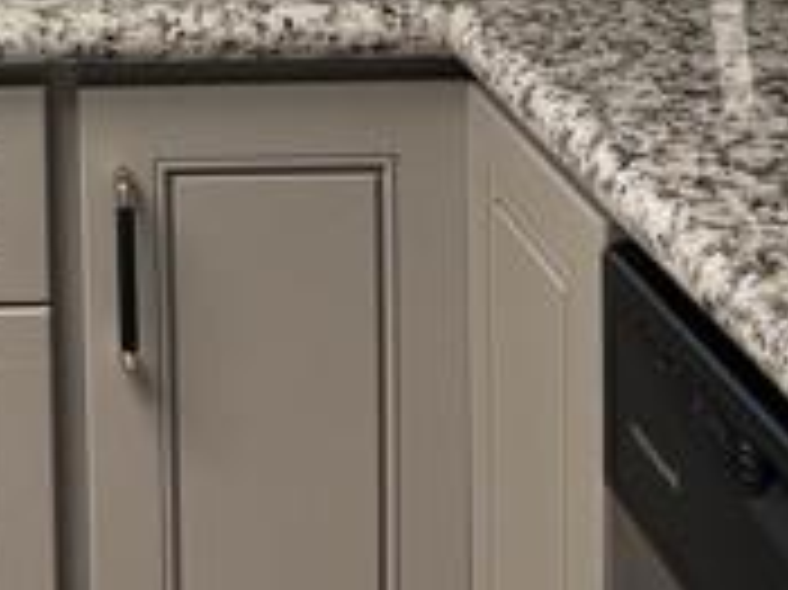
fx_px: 2002
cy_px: -306
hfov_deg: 21.0
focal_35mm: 88
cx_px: -104
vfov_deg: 15.4
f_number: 1.78
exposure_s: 1/240
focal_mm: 6.76
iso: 200
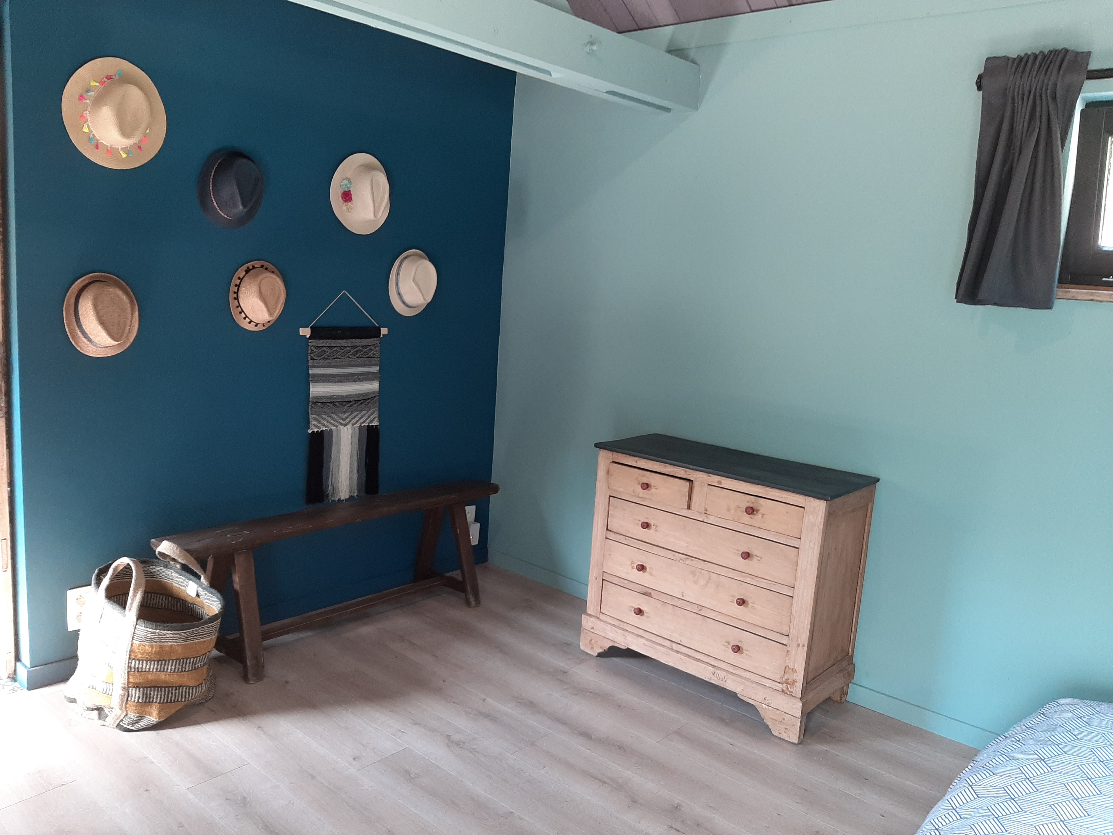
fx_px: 836
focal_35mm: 26
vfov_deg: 53.1
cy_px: 418
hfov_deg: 67.3
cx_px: 556
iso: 100
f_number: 1.7
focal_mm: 3.93
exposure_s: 1/50
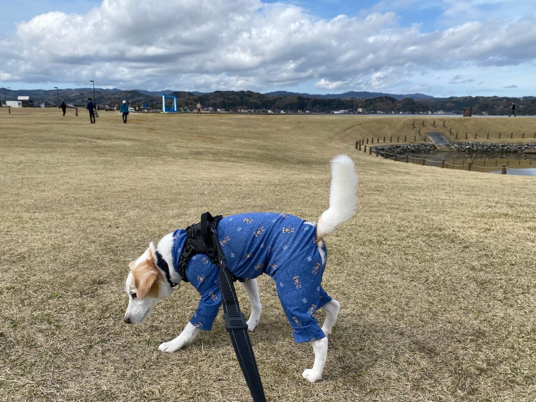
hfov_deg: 67.3
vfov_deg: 53.1
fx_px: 403
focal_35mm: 26
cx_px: 268
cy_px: 201
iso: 32
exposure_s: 1/3401
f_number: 1.8
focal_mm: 4.25
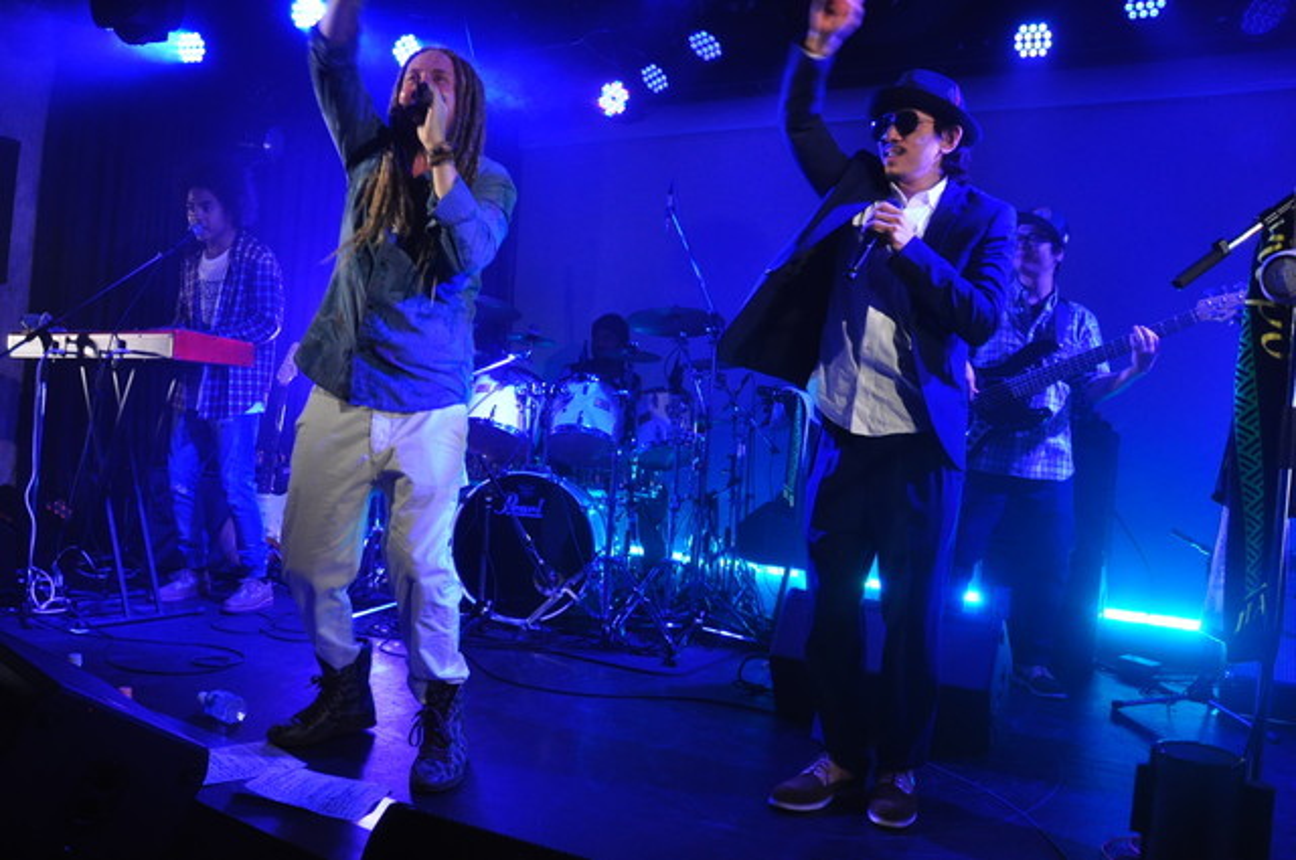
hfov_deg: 67.4
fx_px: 971
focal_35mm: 27
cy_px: 430
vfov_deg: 47.8
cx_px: 648
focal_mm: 18
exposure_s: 1/100
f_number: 5.6
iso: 1250
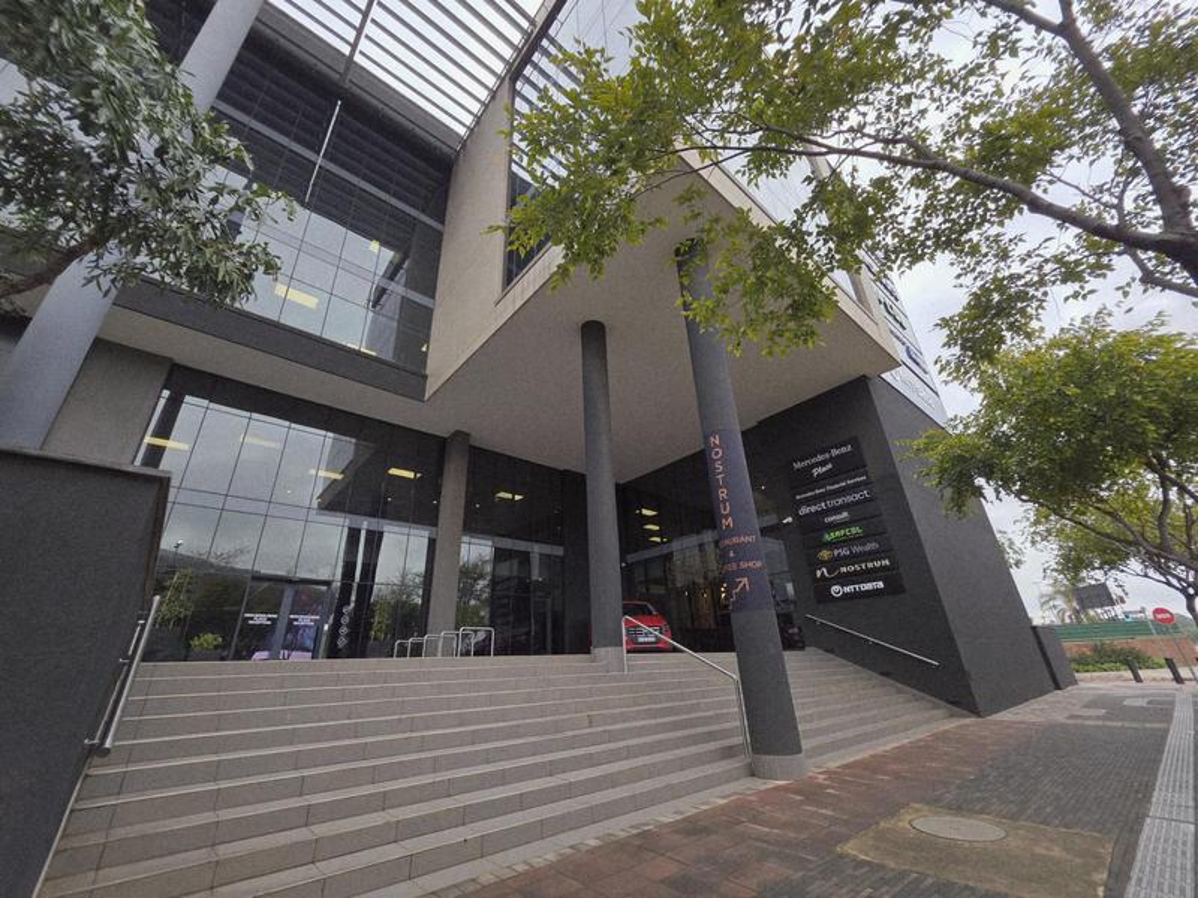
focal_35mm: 13
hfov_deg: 106.2
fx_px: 450
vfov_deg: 89.9
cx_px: 599
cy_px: 449
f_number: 1.9
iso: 40
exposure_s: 1/253
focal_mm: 2.2
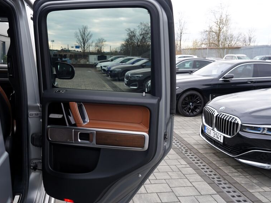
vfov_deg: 45.5
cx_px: 109
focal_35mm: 31
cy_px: 97
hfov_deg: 57.9
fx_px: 243
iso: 100
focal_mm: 24
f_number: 4.5
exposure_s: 1/80
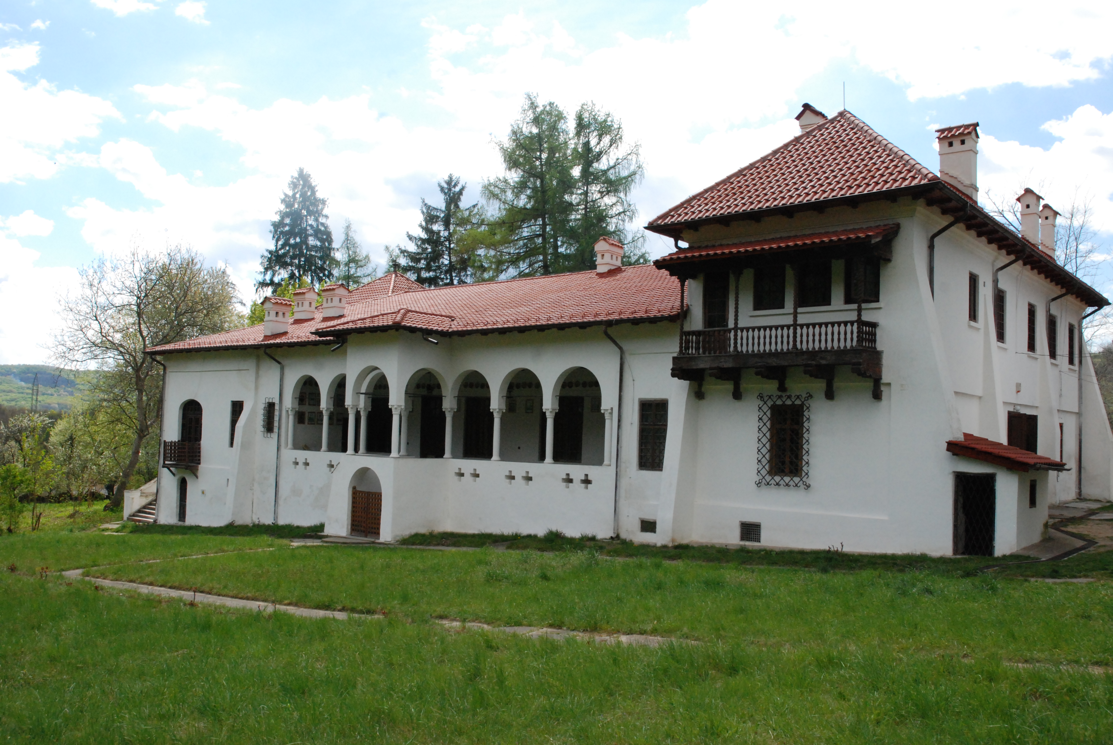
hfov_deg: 57.2
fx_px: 1021
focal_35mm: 33
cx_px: 556
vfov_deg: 40.1
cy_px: 372
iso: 1000
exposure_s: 1/640
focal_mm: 22
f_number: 13
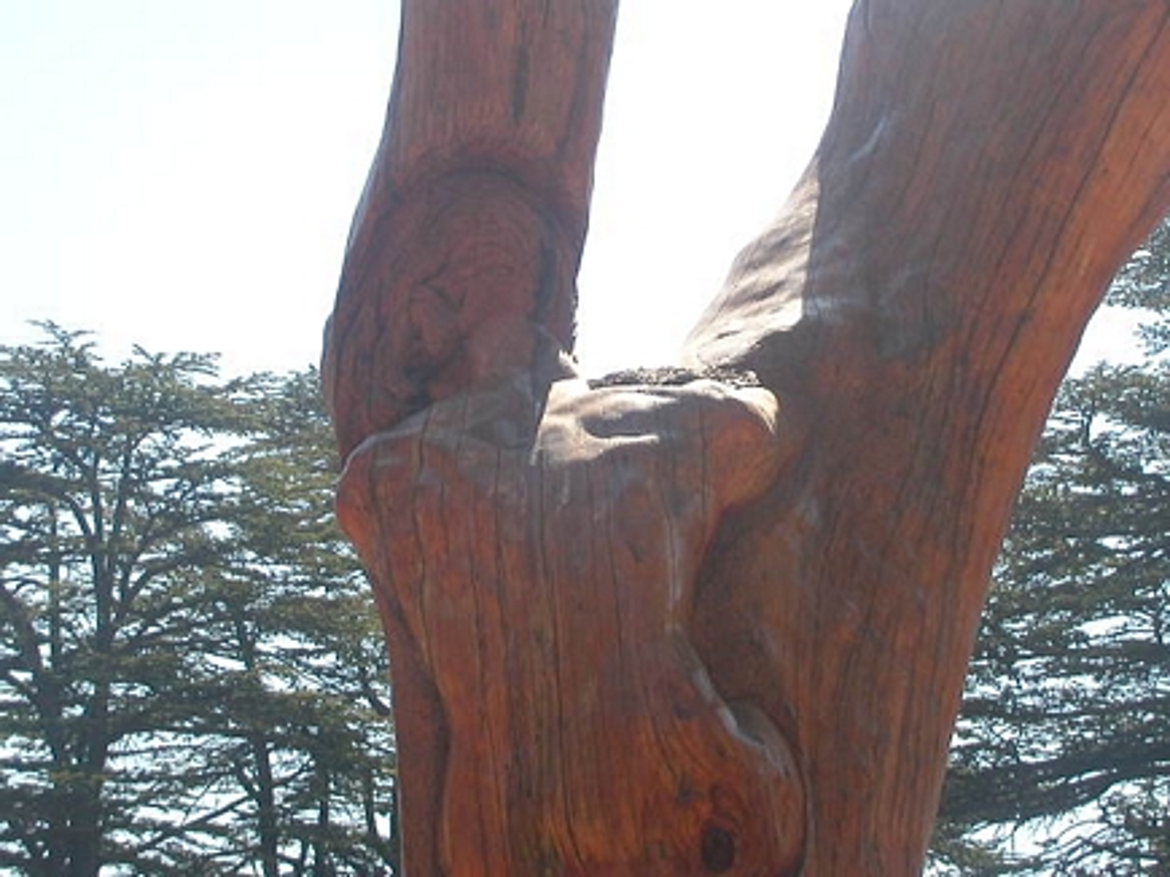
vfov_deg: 13.3
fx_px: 3751
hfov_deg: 17.7
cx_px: 585
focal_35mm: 111
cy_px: 438
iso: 100
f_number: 4.8
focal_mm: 16.8
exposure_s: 1/290
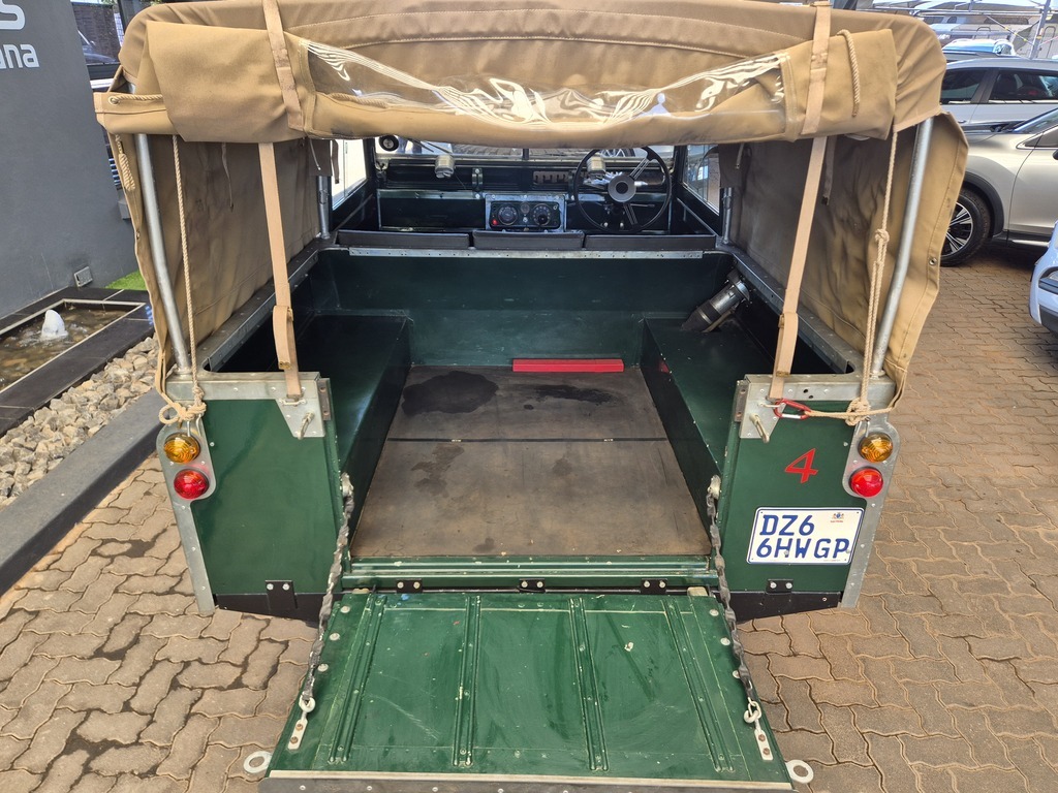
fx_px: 703
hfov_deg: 73.9
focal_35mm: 23
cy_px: 396
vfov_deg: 58.9
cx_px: 529
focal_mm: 5.4
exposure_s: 1/180
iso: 64
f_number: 1.8
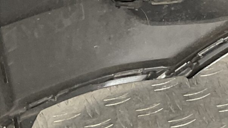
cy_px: -164
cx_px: 261
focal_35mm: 135
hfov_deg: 15.4
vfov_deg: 8.3
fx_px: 816
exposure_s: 1/120
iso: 64
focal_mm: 3
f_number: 1.8
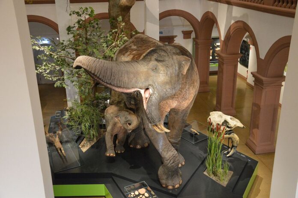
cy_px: 99
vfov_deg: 34.2
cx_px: 149
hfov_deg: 49.6
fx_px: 323
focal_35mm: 39
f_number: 4
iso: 3200
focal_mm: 26
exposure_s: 1/80
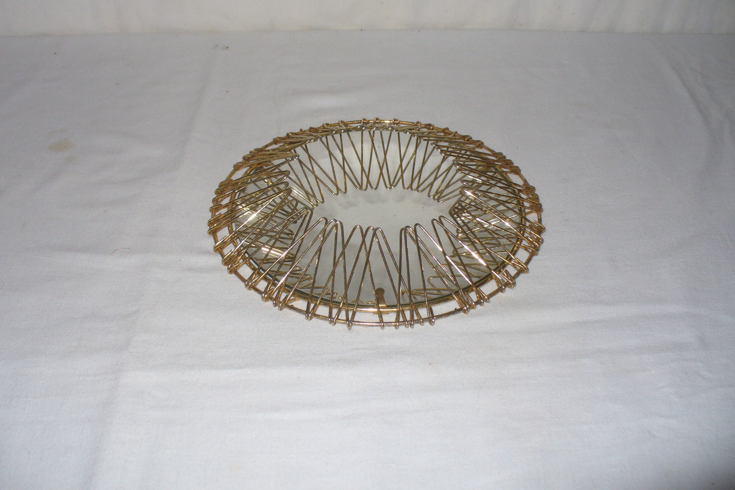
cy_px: 213
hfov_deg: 49.6
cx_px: 364
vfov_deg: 34.2
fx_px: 796
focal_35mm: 39
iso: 100
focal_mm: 6.1
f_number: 2.8
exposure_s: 1/30
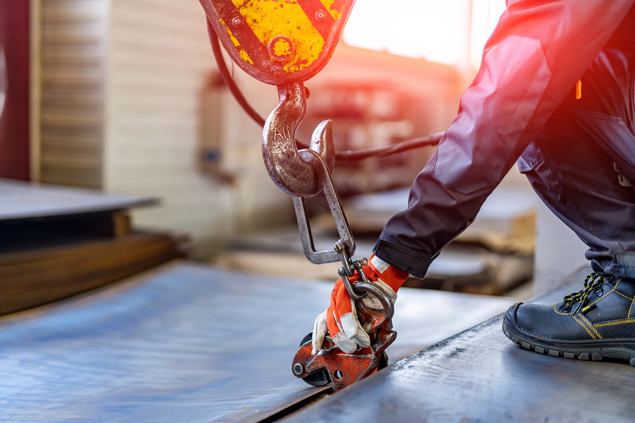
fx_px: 882
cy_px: 212
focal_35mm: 50
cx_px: 318
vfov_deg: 27.0
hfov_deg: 39.6
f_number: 1.4
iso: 200
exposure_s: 1/320
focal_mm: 50
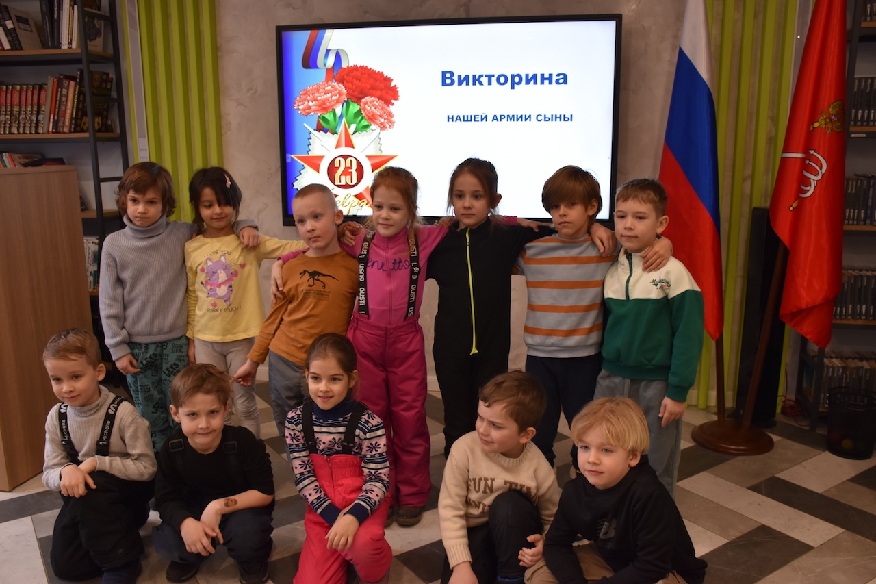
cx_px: 438
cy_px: 292
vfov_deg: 43.6
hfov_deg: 61.9
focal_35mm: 30
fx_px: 730
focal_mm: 20
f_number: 4
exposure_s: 1/60
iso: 450
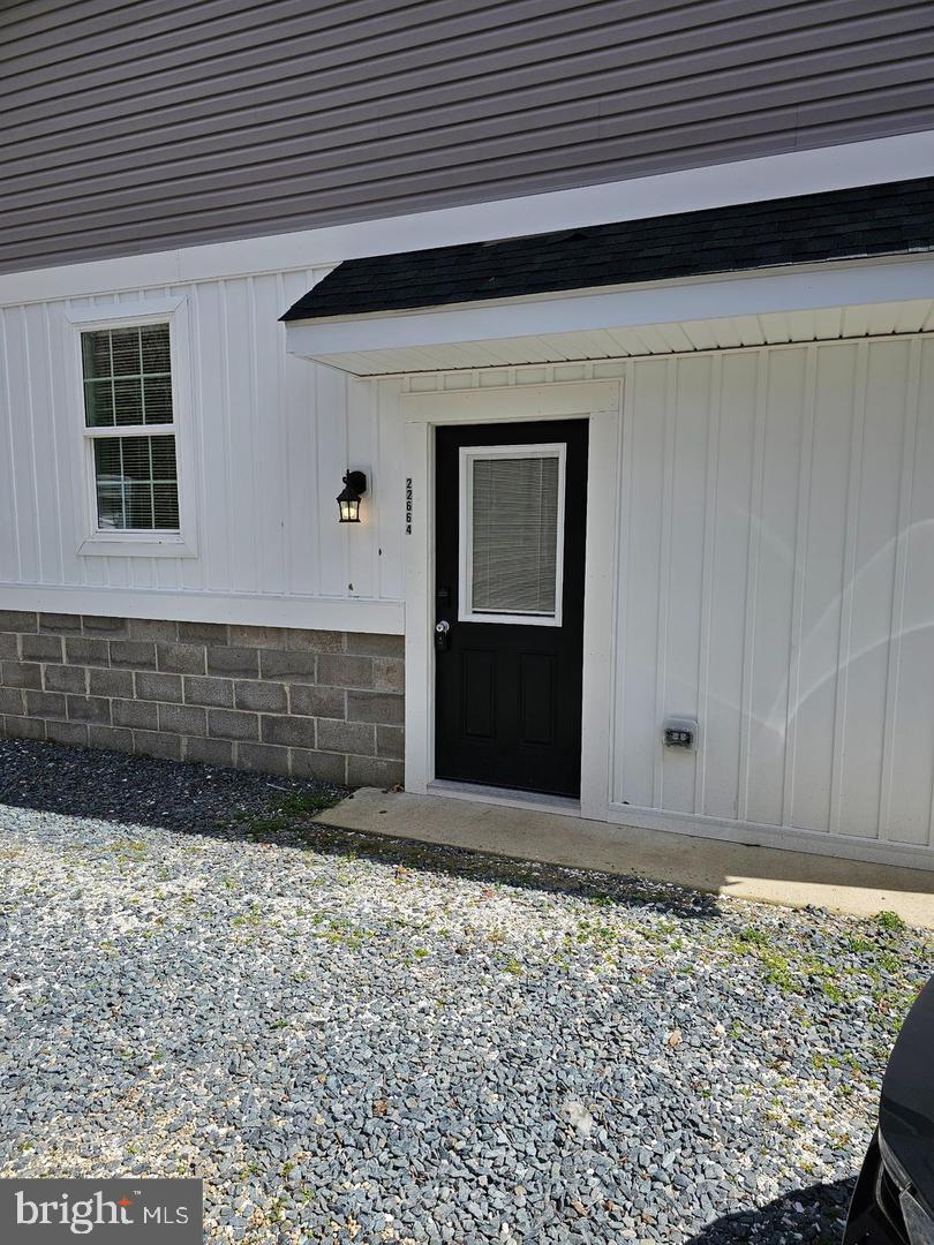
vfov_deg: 73.9
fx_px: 827
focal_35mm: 23
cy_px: 622
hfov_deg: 58.9
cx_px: 467
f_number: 1.7
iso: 10
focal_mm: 6.3
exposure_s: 1/833
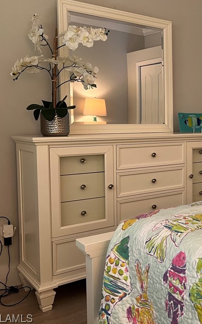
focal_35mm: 42
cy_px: 144
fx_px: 370
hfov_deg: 27.9
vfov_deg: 47.1
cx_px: 220
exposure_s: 1/60
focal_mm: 5.7
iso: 100
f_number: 1.5
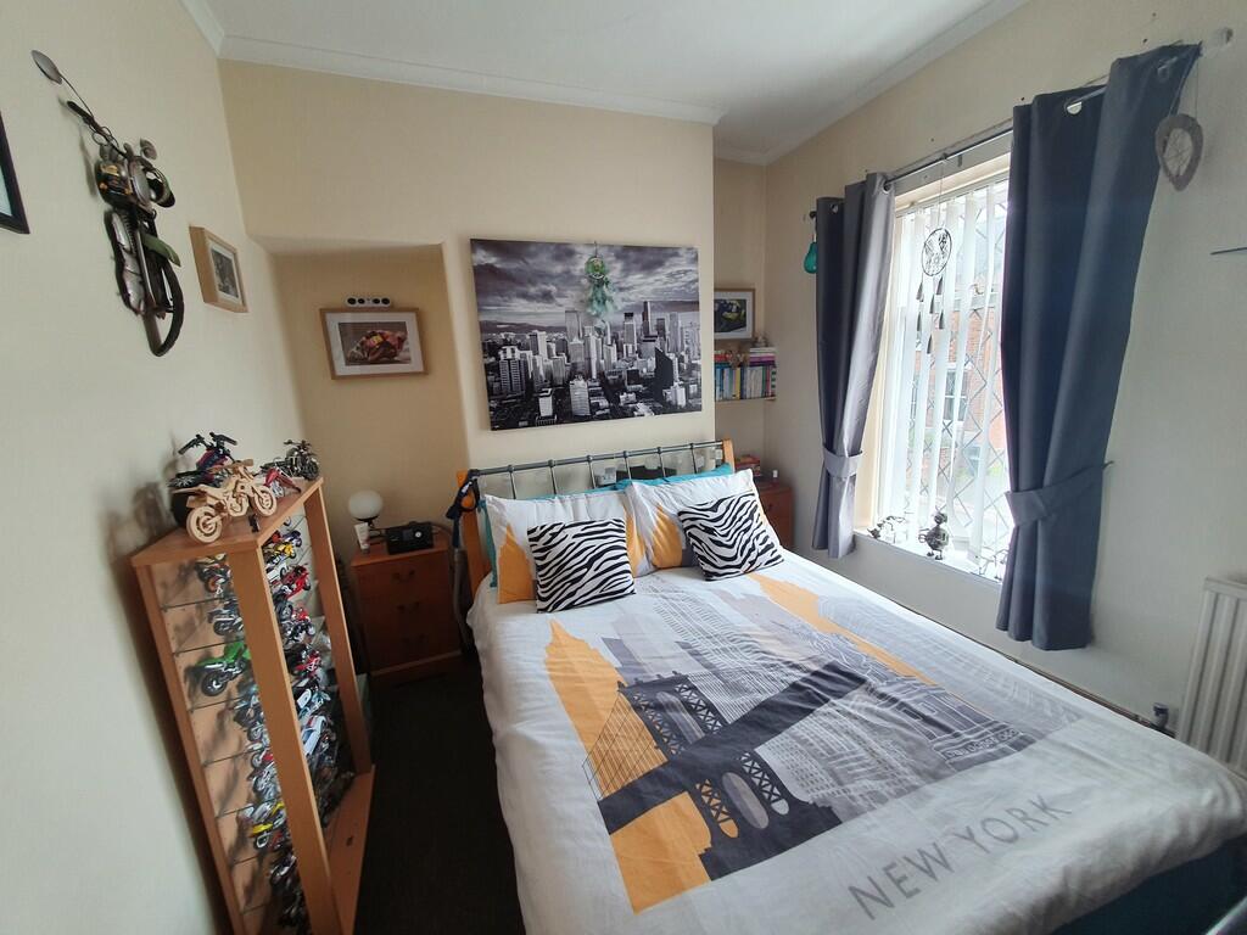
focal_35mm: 13
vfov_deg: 89.9
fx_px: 468
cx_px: 624
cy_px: 468
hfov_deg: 106.2
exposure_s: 1/50
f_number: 2.2
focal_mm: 1.8
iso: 64
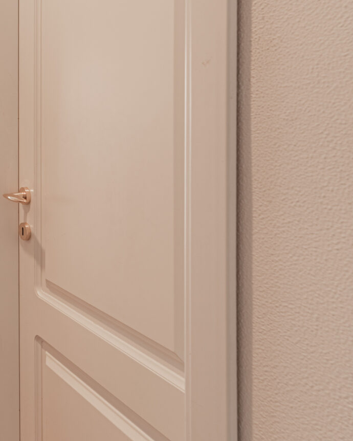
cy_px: 129
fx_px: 509
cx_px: -254
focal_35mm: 39
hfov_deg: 23.5
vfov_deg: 45.7
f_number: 8
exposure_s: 1/200
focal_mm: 14
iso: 200
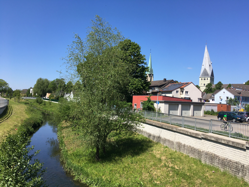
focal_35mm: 29
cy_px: 94
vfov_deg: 48.2
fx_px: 209
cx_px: 124
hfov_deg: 61.7
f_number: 2.2
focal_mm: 4.15
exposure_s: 1/1282
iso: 25
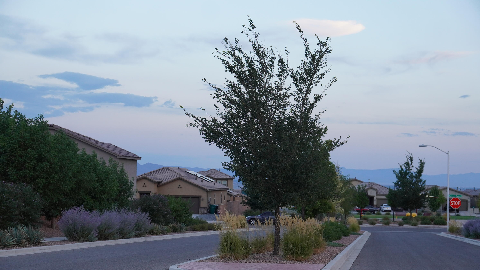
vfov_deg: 15.9
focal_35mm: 76
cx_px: 239
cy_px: 161
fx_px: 967
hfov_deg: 27.9
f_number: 4
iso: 500
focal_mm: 48
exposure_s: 1/160
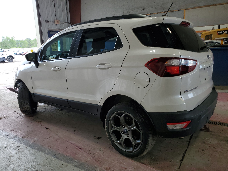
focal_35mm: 26
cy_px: 86
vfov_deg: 53.1
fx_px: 171
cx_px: 114
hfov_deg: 67.3
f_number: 1.5
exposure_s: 1/303
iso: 50
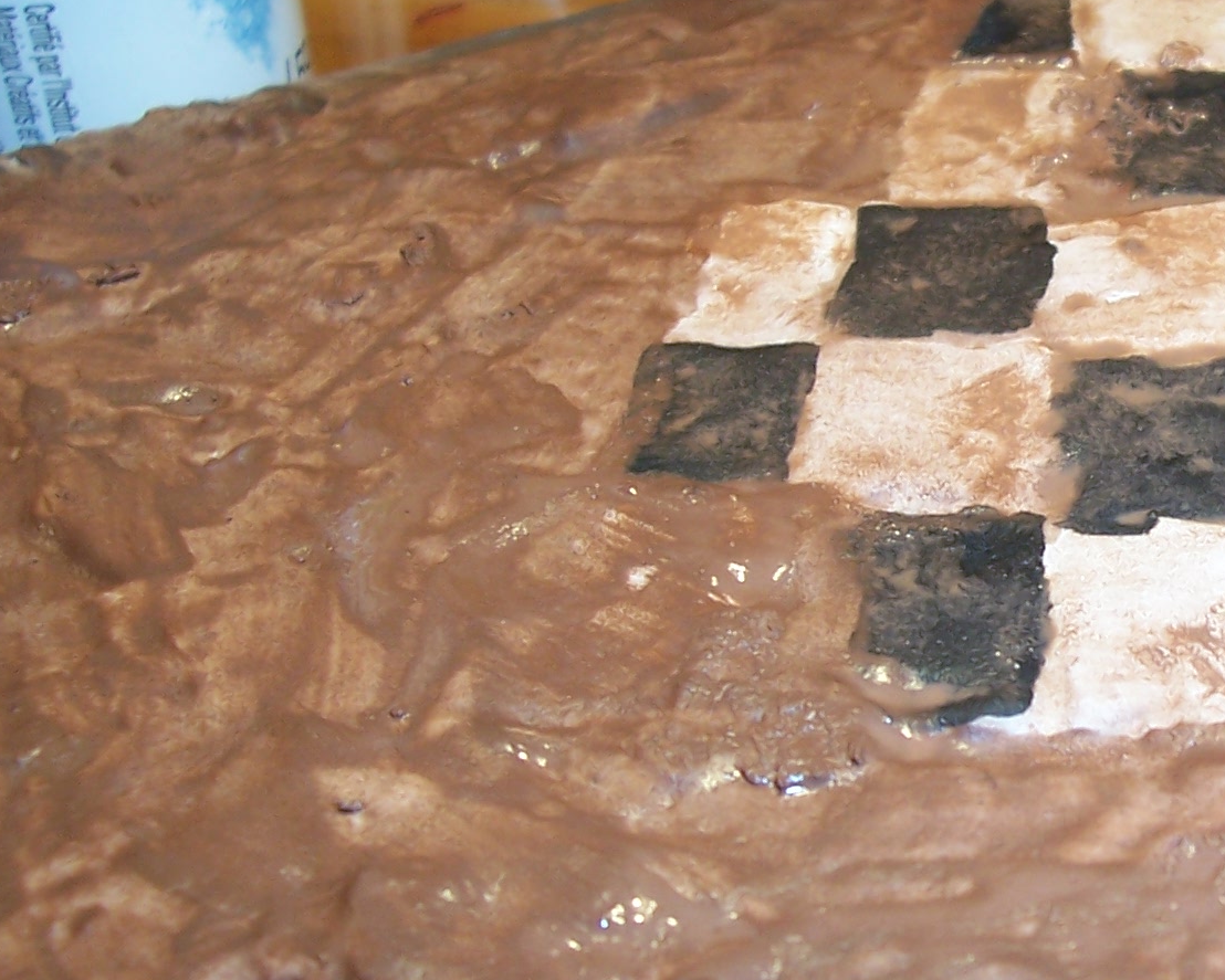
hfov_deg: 25.9
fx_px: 2502
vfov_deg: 22.2
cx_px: 1258
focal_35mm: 69
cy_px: 476
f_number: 2.7
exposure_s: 1/60
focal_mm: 5.6
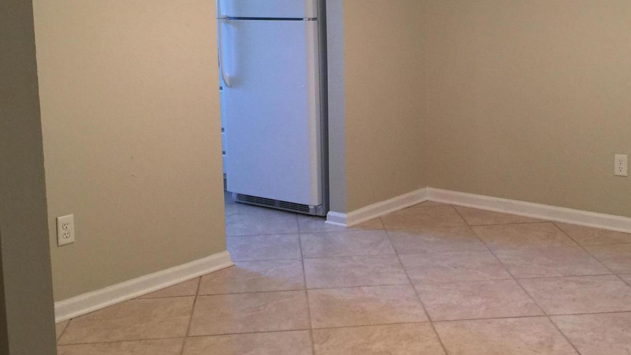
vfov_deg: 23.0
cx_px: 387
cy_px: 130
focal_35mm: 52
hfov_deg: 39.6
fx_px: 870
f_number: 2.2
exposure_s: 1/30
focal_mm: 4.15
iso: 50
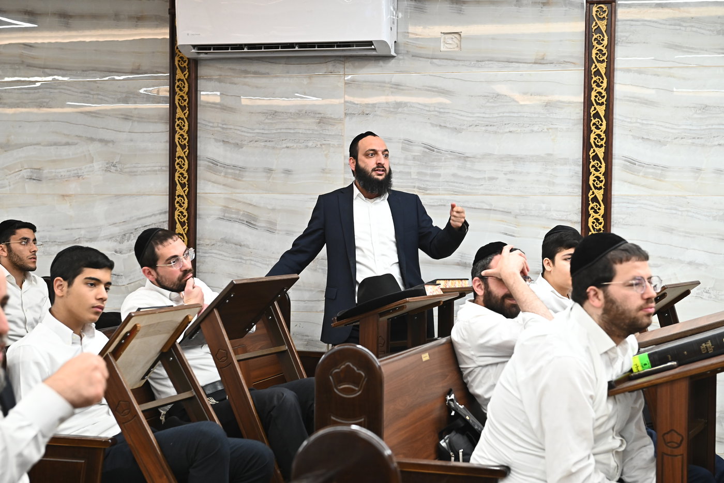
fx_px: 1408
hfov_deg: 28.8
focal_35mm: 70
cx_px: 362
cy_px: 242
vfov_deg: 19.5
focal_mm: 70
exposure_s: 1/200
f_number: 5.6
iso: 2000
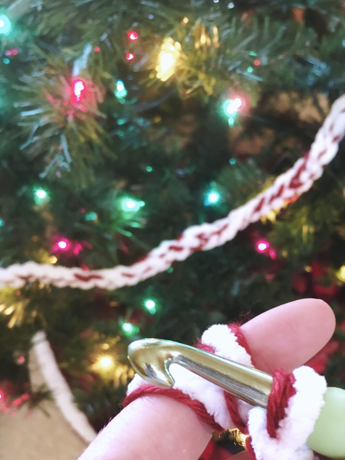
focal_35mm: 41
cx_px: 236
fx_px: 545
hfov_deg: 34.7
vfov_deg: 45.1
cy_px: 307
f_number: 2.2
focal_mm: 4.15
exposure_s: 1/15
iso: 200
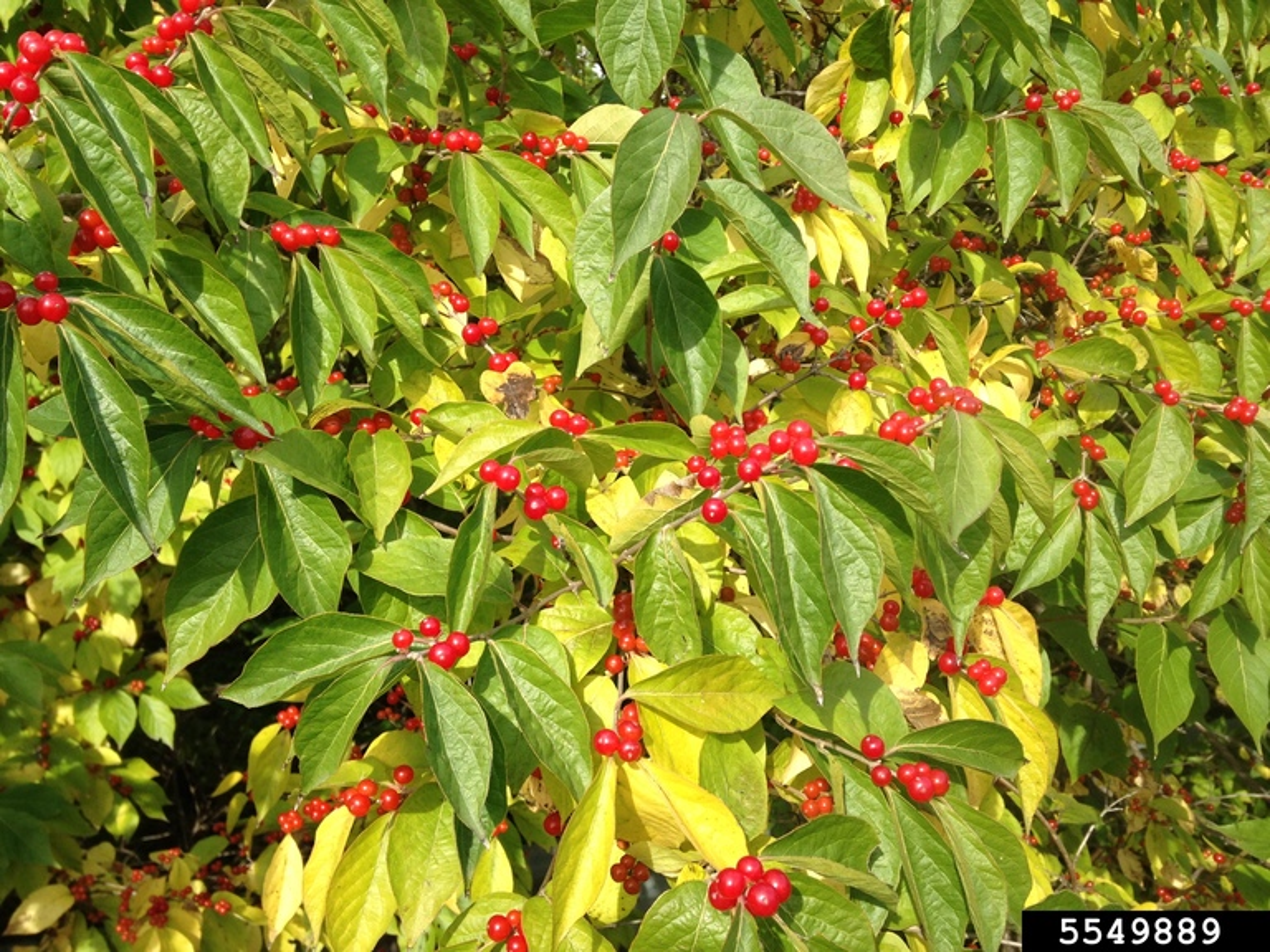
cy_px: 476
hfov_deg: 55.4
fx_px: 1211
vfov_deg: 42.9
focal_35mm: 33
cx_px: 635
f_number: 2.4
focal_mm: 4.12
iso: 50
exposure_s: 1/602
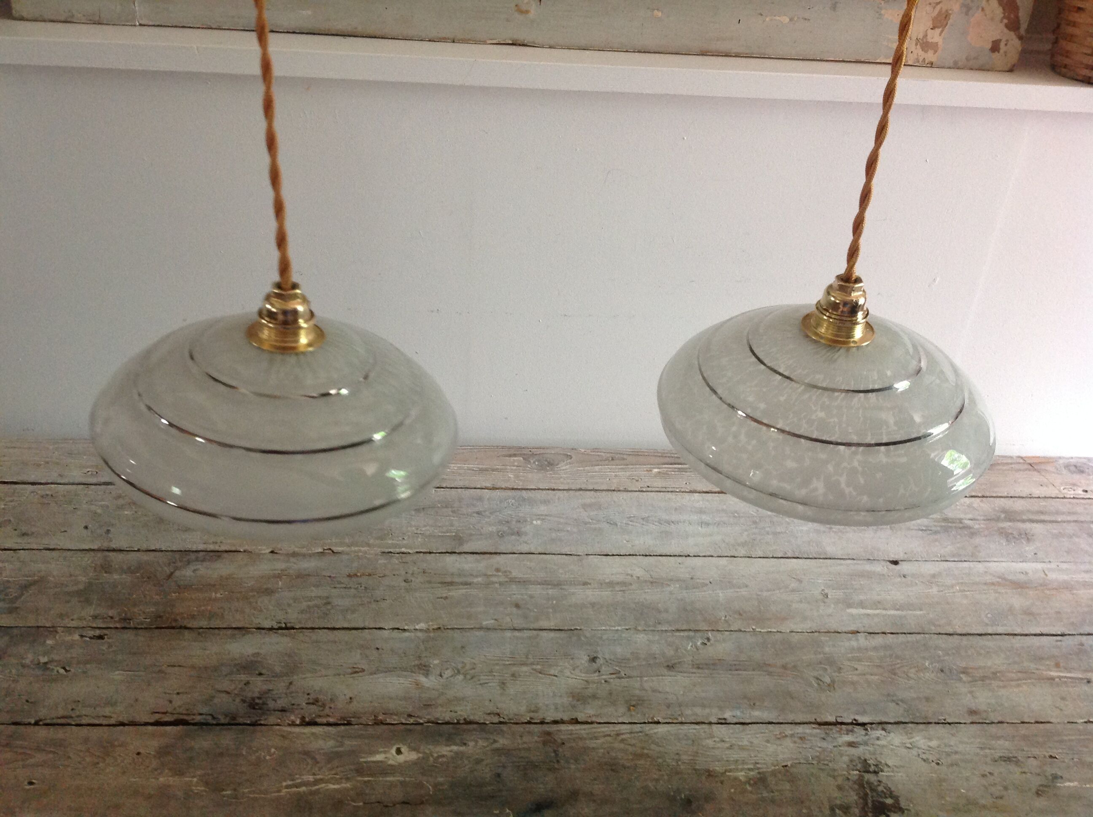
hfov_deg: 52.7
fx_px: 1103
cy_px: 408
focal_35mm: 35
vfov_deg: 40.6
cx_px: 546
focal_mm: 4.28
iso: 160
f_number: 2.4
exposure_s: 1/15
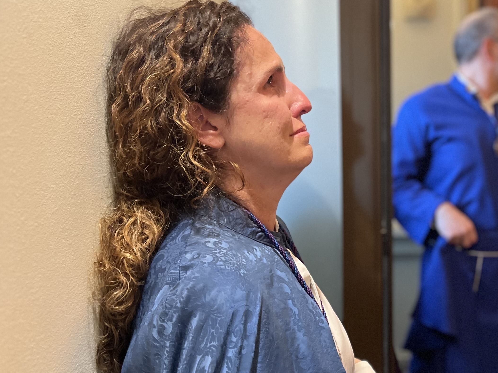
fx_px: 719
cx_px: 421
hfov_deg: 36.5
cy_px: 225
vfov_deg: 29.0
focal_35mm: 50
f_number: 1.6
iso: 640
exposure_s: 1/25
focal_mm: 5.1
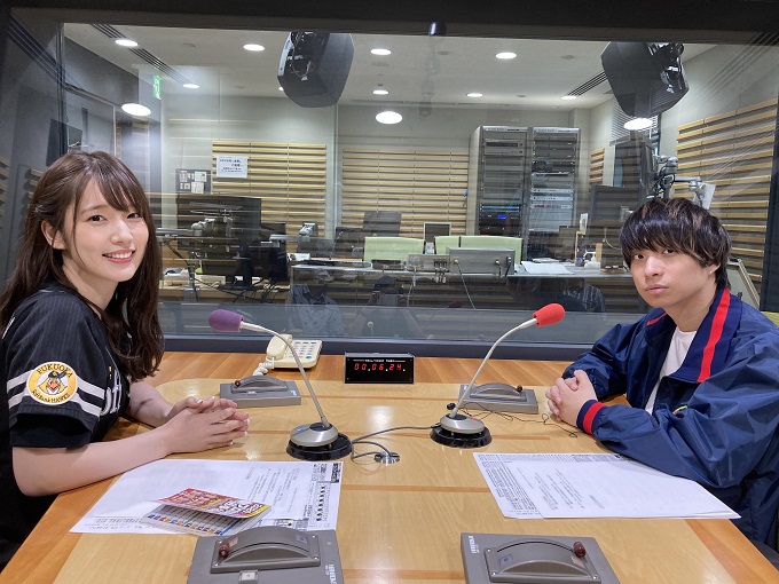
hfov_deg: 63.4
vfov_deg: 49.7
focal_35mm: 28
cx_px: 390
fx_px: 630
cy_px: 292
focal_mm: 3.99
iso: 64
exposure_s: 1/50
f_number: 1.8
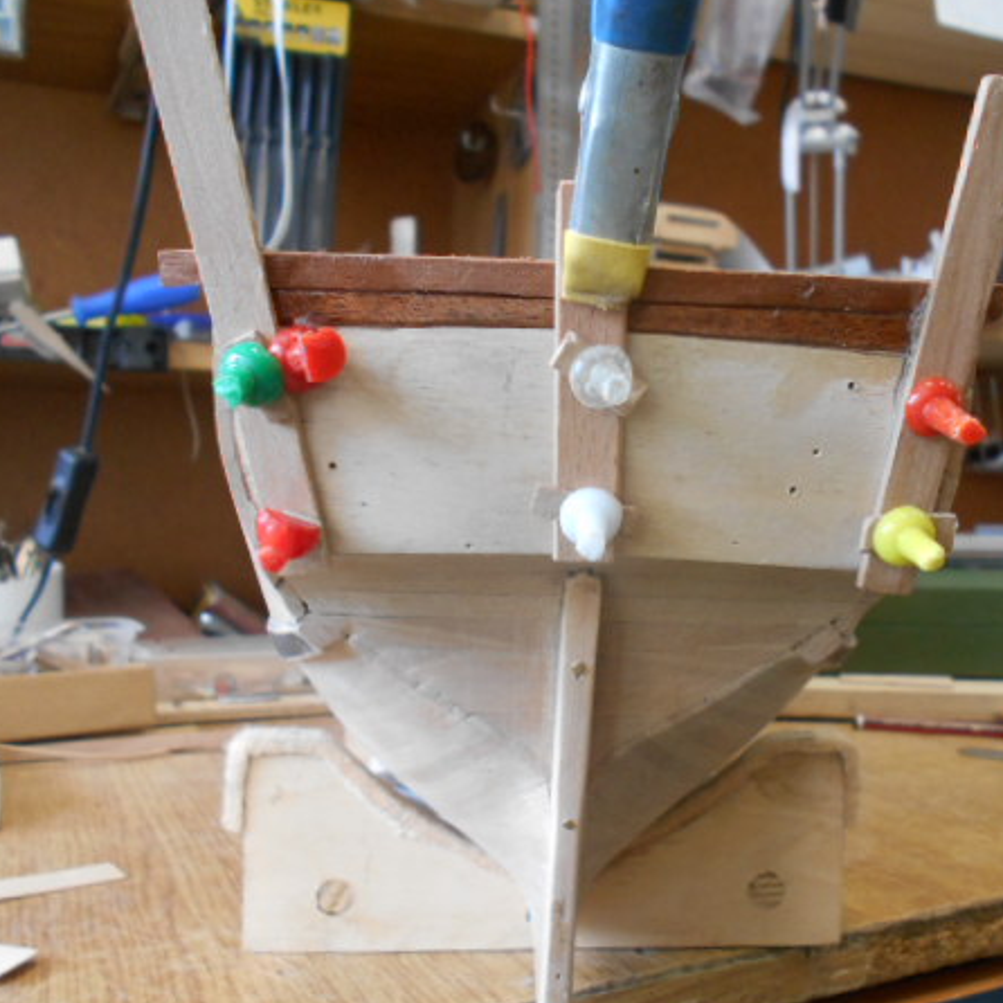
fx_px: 1082
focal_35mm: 33
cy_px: 526
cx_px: 596
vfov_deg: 49.7
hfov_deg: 49.5
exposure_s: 1/30
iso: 320
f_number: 3.2
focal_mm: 4.6
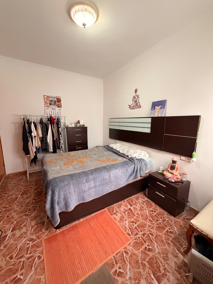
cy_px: 142
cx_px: 106
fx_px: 115
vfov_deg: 102.1
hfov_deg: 85.7
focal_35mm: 14
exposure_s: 1/50
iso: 640
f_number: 2.2
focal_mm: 2.22
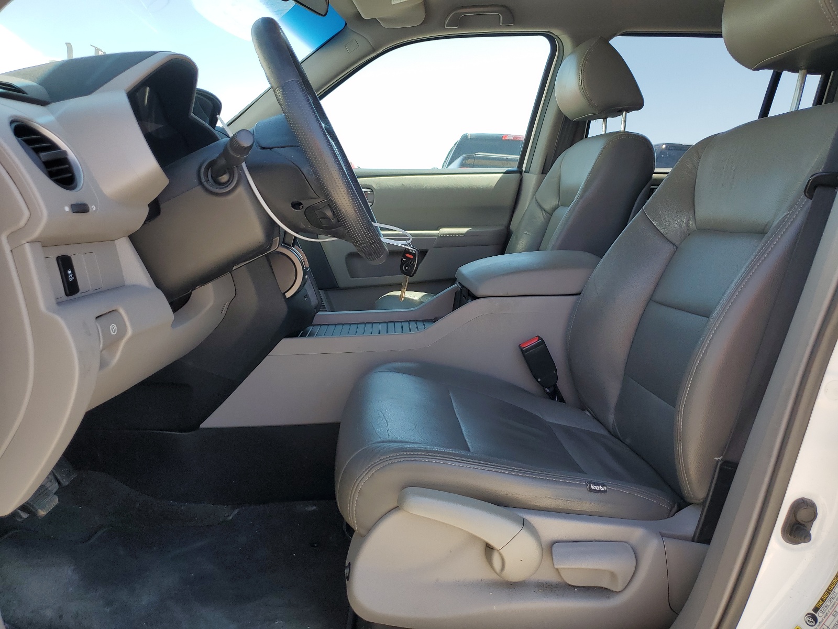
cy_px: 314
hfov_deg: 67.3
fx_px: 629
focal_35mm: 26
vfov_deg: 53.1
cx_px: 419
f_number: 1.5
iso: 50
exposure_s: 1/625
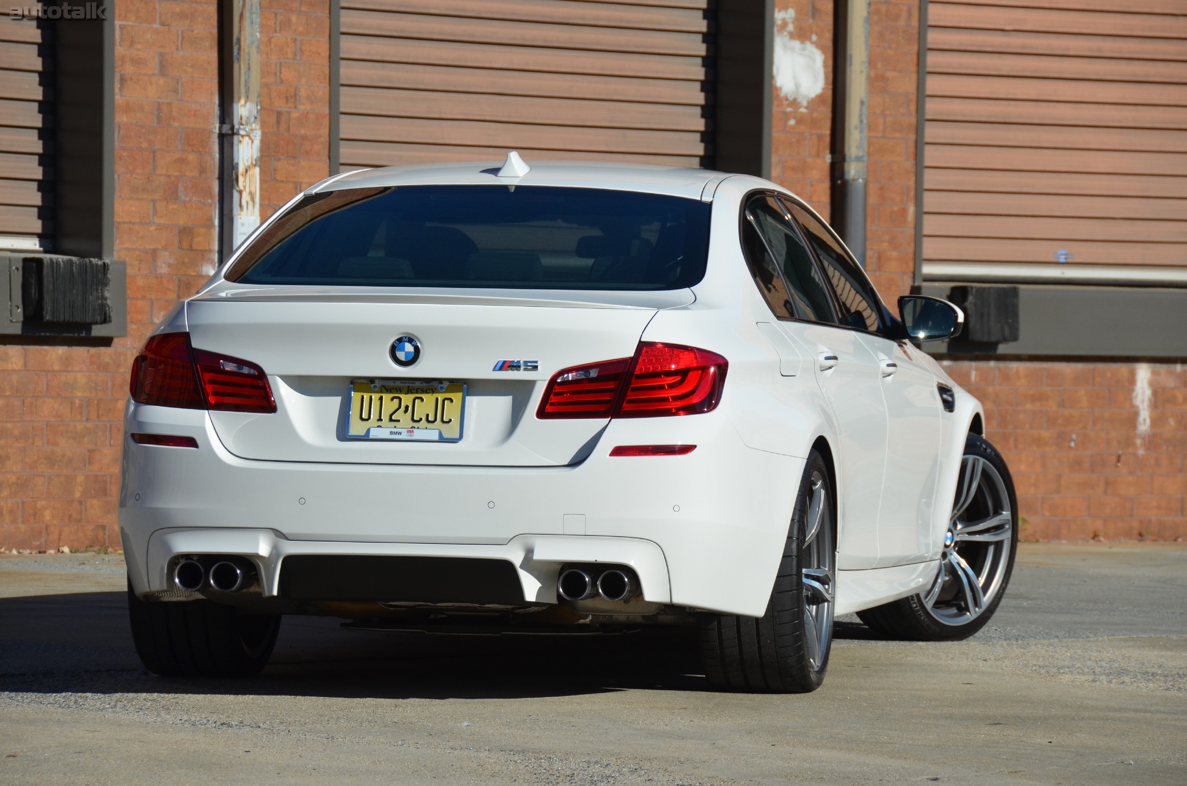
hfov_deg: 10.6
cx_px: 594
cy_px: 393
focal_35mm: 195
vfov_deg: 7.0
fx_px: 6416
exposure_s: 1/2000
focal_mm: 130
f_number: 7.1
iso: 400
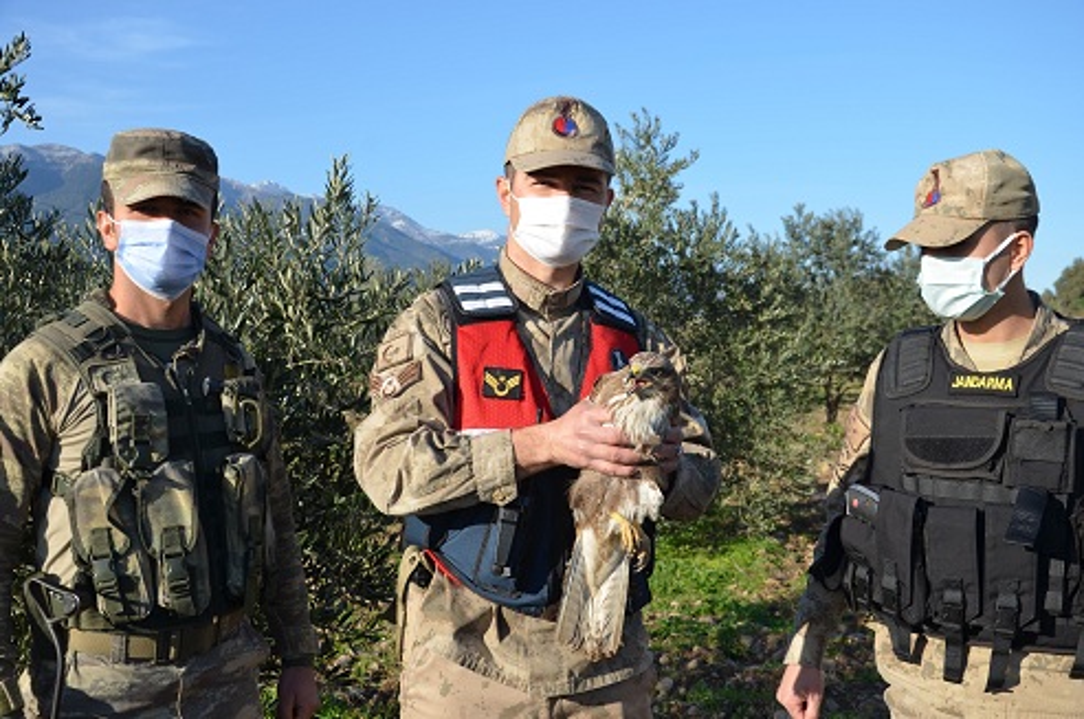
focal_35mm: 39
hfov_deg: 49.6
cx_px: 542
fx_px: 1172
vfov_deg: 34.1
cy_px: 360
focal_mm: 26
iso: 125
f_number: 8
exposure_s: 1/250
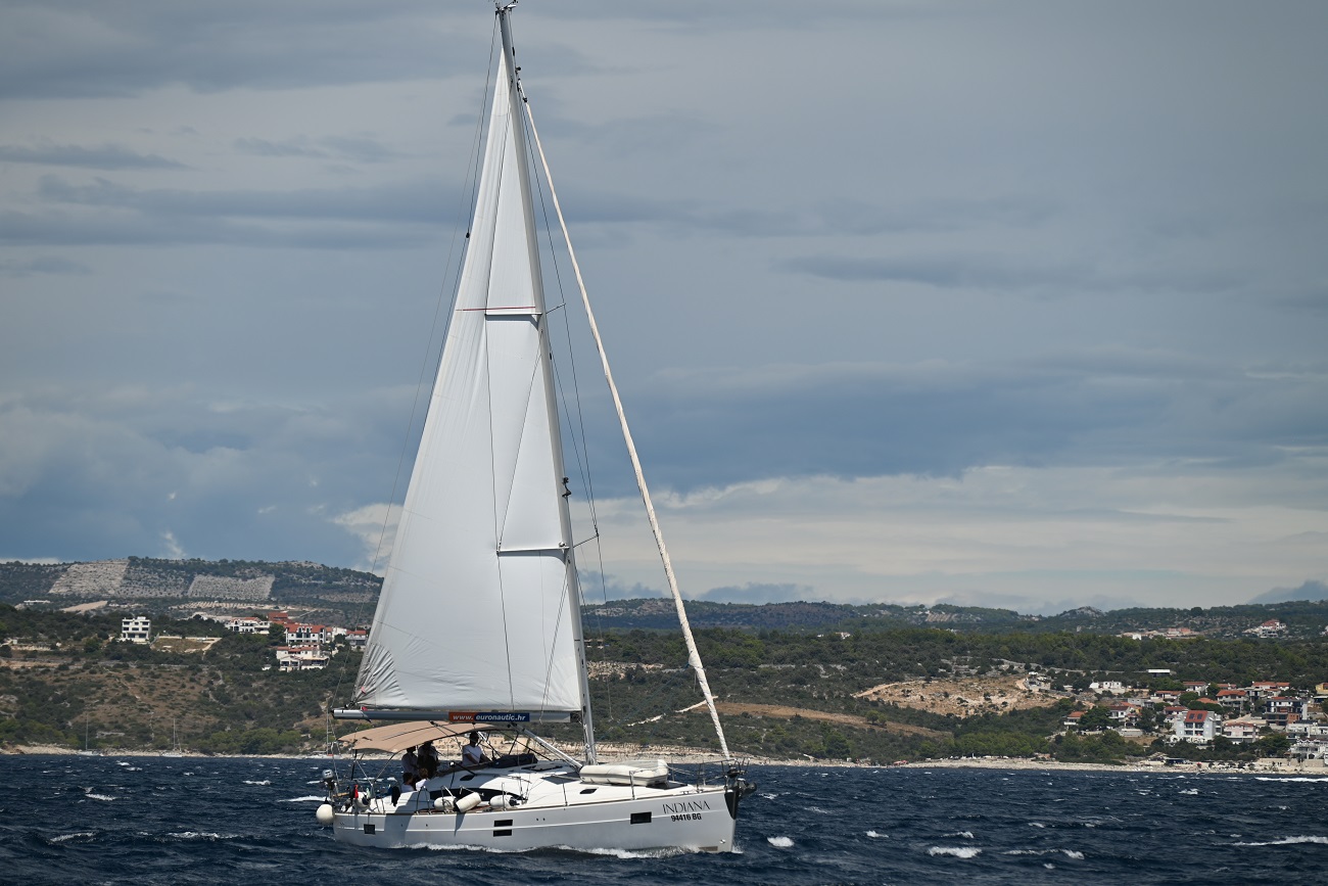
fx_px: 7747
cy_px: 443
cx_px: 664
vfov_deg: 6.5
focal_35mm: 210
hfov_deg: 9.8
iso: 100
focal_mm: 210
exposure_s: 1/1250
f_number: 6.3
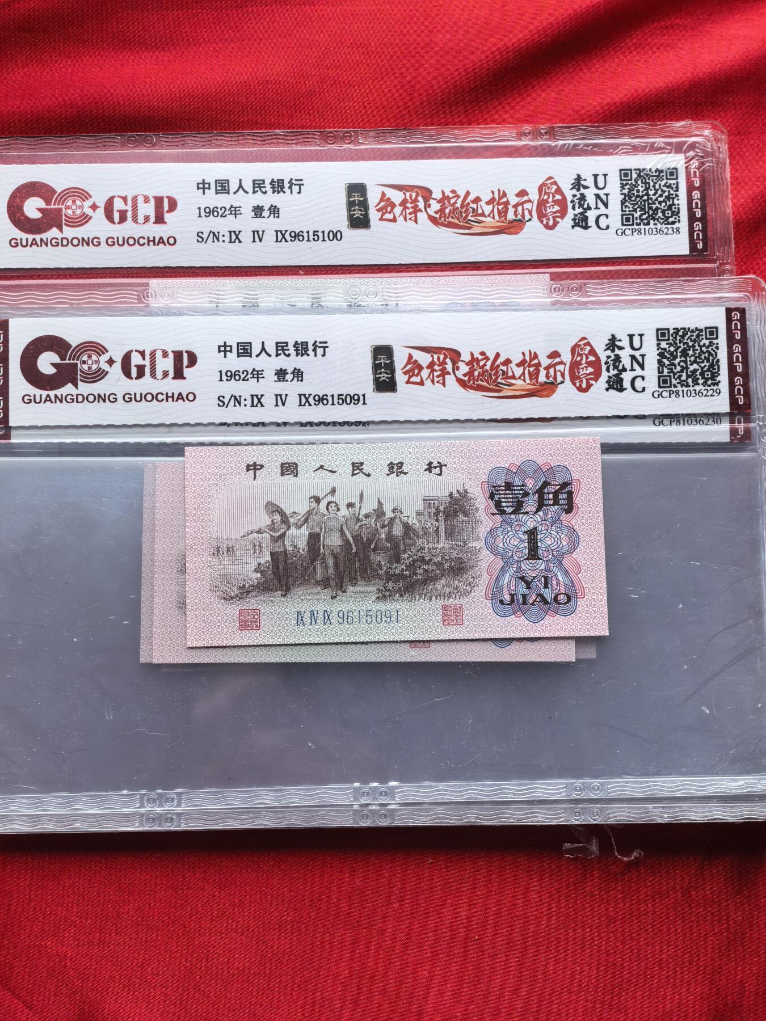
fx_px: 1416
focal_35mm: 48
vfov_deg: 39.7
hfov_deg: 30.3
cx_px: 383
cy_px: 510
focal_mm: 6.98
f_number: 2.8
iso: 160
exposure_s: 1/100
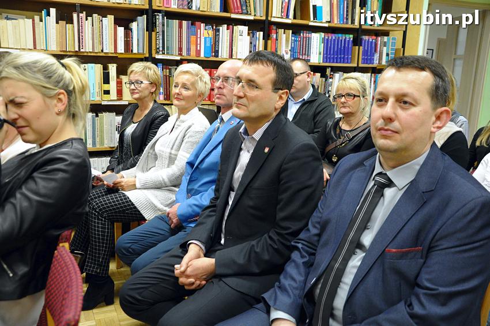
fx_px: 449
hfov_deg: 57.3
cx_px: 245
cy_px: 163
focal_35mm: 33
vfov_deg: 39.9
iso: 2000
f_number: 4
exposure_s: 1/60
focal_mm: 22
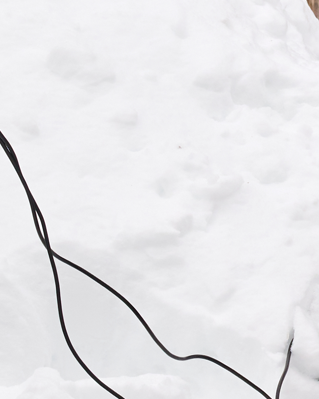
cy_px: 62
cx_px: 919
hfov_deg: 3.2
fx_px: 5640
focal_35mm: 478
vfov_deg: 4.0
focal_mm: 58
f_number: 5
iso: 320
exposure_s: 1/800
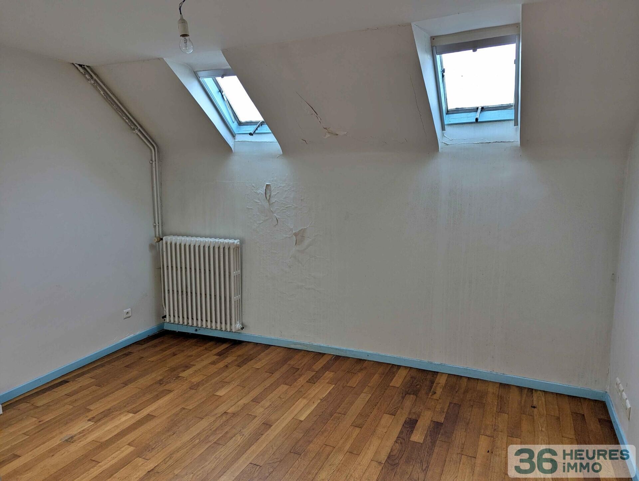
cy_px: 240
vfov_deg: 56.9
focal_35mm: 24
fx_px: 444
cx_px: 320
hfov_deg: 71.5
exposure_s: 1/189
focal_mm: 6.81
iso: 56
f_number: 1.85
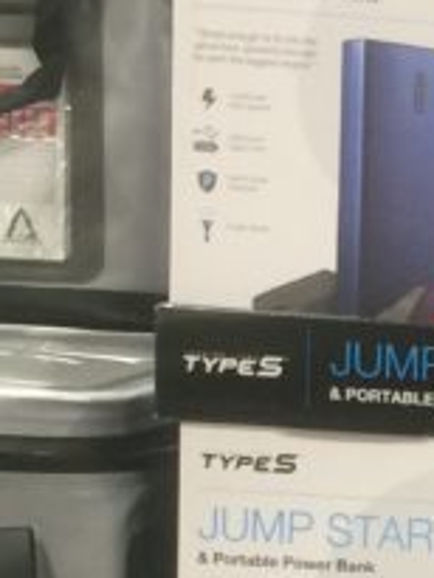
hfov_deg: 9.7
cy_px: 696
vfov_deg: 13.2
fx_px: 2421
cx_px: 789
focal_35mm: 145
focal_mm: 4.15
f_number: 2.2
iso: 125
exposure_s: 1/33
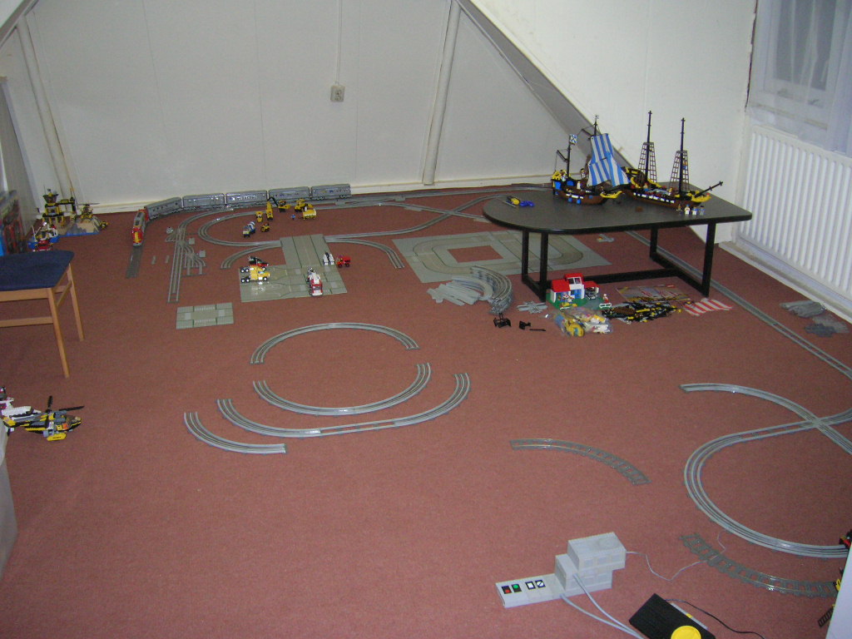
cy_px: 320
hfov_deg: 54.0
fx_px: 837
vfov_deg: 41.8
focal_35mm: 34
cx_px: 426
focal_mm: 5.7
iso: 200
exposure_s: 1/60.1
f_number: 2.9
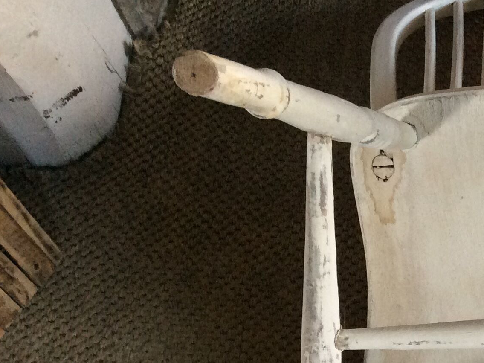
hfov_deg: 25.0
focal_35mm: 73
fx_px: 1021
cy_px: 377
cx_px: 521
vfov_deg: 19.5
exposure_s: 1/25
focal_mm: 3.3
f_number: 2.4
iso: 100
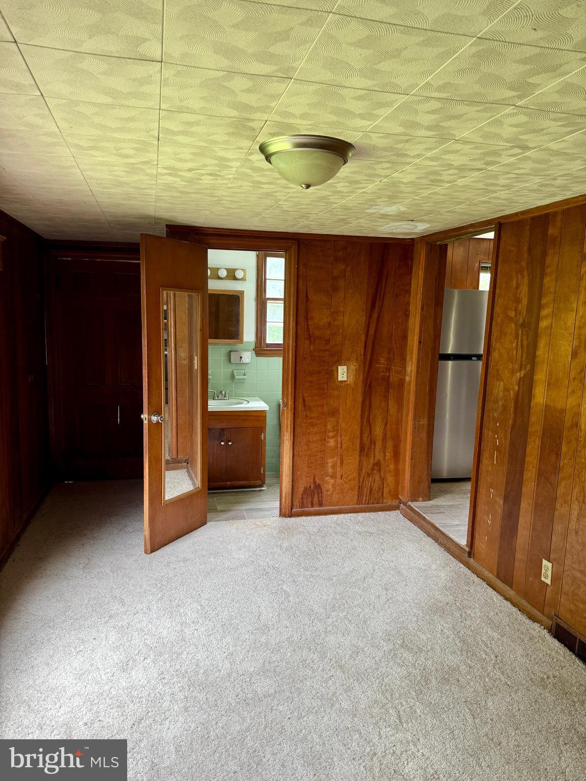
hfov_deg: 56.8
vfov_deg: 71.6
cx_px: 293
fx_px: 542
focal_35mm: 24
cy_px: 390
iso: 200
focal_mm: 6.76
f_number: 1.78
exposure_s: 1/121
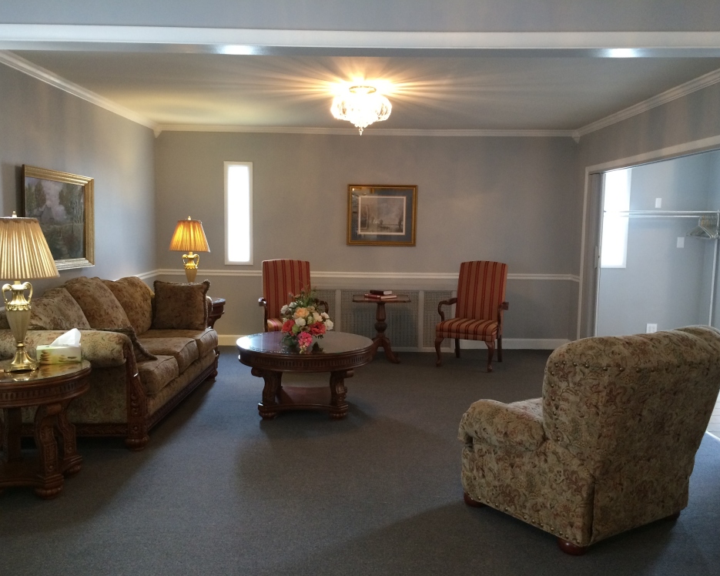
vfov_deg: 47.1
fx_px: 661
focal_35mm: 31
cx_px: 357
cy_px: 294
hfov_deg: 57.2
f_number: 2.2
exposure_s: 1/30
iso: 125
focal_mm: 4.15
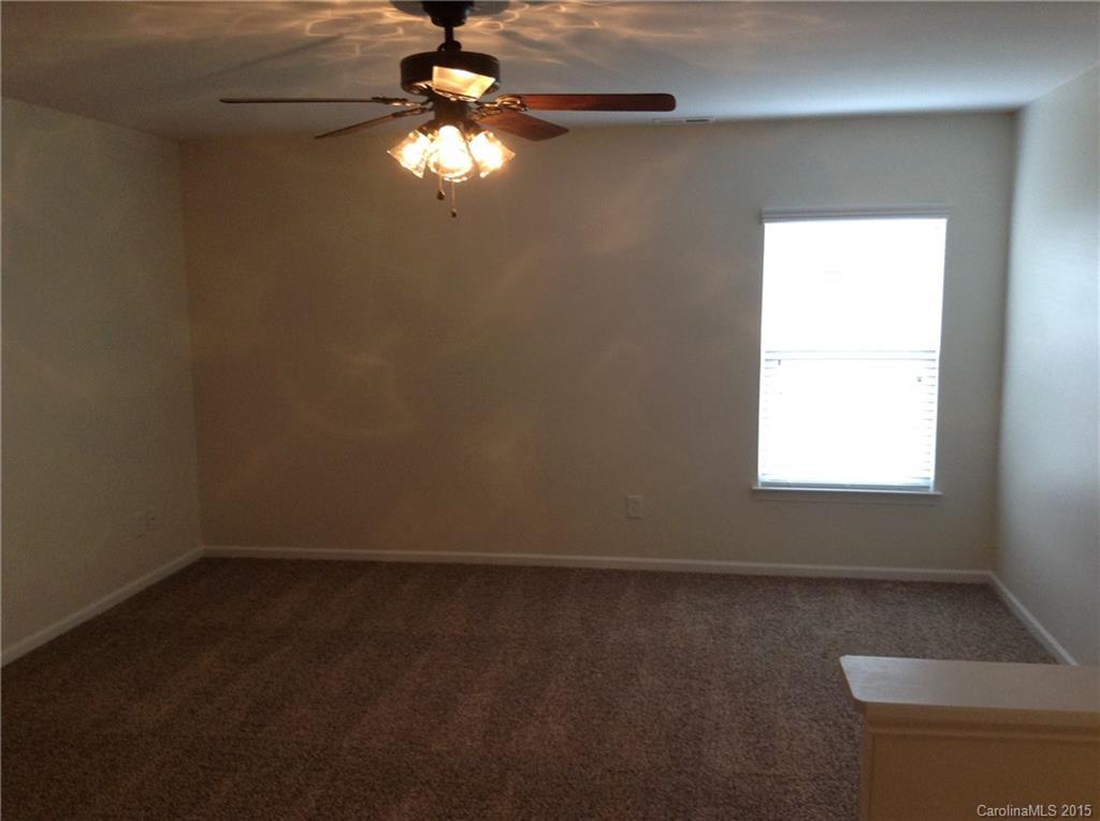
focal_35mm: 33
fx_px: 1047
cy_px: 410
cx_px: 550
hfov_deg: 55.4
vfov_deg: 42.8
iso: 64
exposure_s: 1/24
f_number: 2.4
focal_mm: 3.3
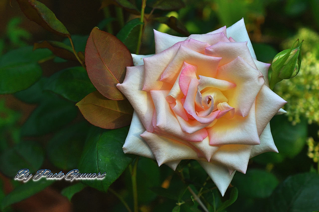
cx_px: 160
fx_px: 532
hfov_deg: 33.4
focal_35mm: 60
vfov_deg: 22.6
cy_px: 106
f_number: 4.5
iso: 800
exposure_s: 1/1000
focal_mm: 40
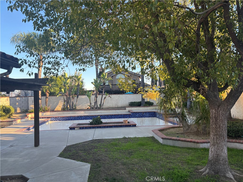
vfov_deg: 53.1
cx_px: 122
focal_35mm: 26
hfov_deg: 67.3
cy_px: 91
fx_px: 183
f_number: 1.6
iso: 50
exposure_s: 1/397
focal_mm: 5.96
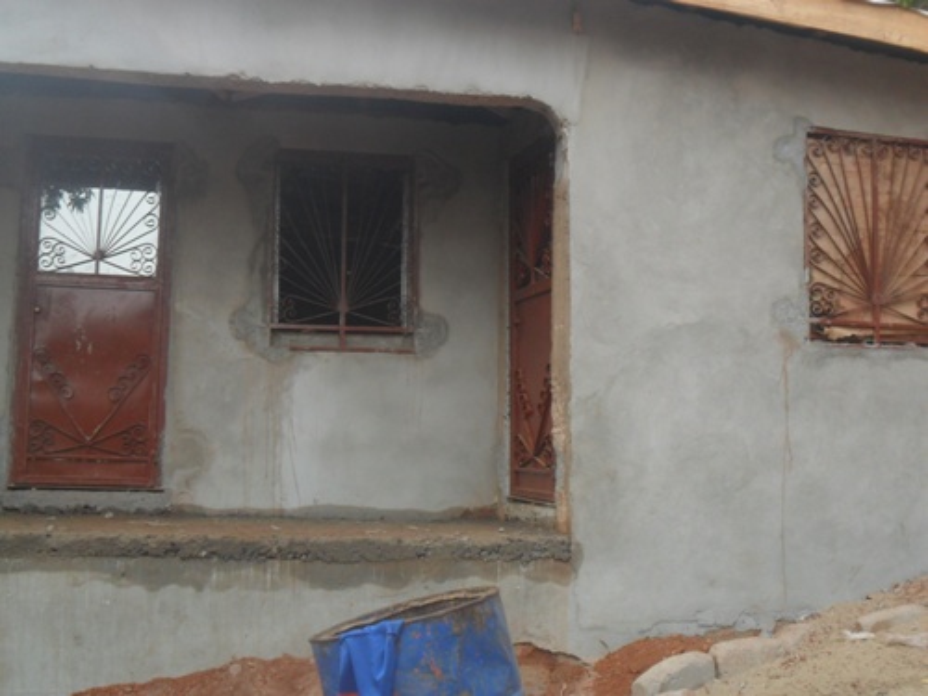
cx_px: 464
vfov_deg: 32.9
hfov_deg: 42.9
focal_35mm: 44
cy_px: 348
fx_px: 1180
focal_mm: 7.8
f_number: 4.5
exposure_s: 1/45
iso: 160
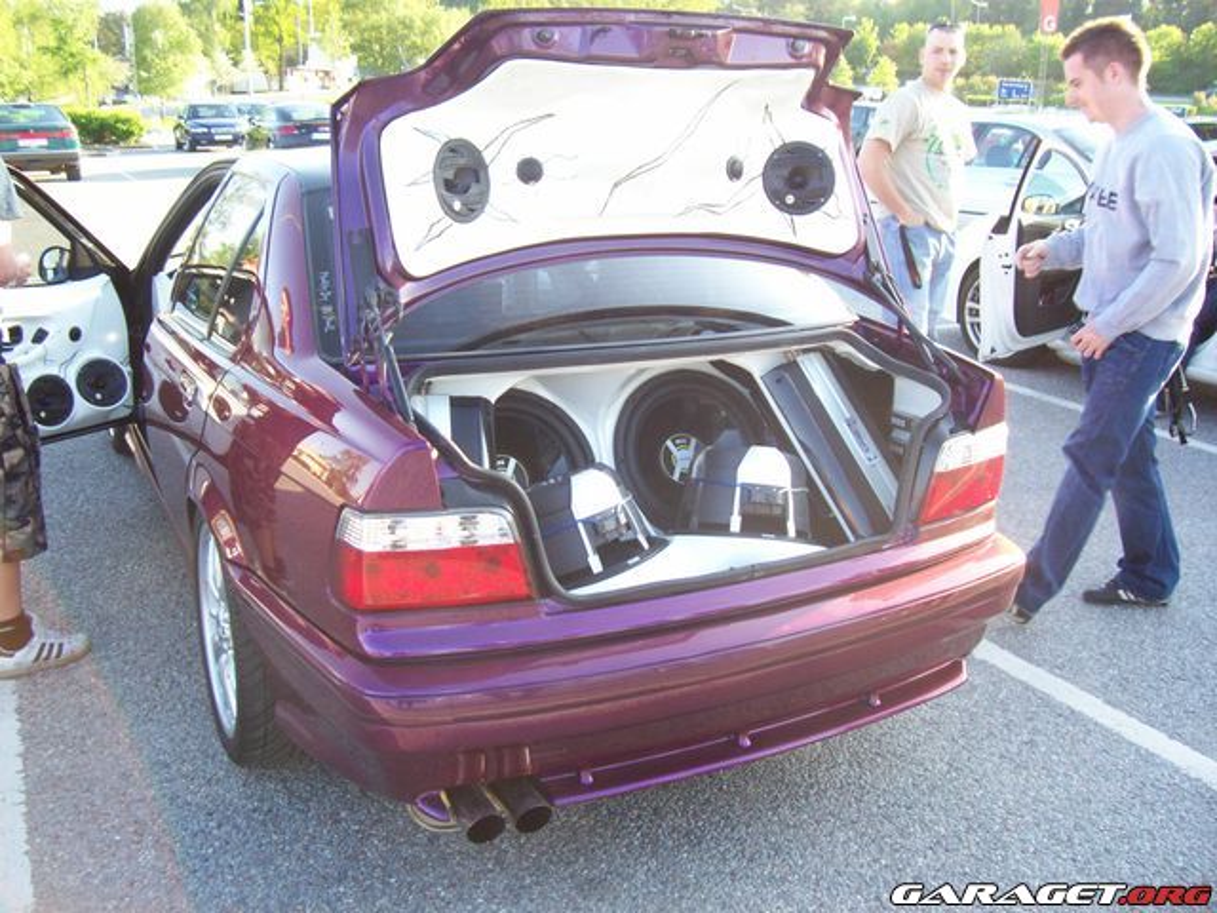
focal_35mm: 34
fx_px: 1195
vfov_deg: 41.8
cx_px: 608
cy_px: 456
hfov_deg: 54.0
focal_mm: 5.6
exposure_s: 1/115
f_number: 2.7
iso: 80
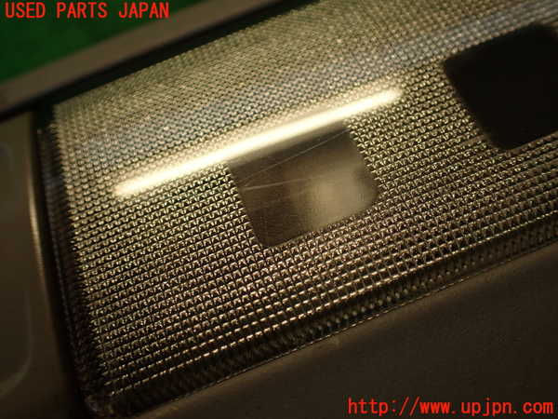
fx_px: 516
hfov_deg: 56.8
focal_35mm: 32
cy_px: 210
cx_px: 279
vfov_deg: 44.2
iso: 100
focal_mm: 5.79
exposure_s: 1/60
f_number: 2.4
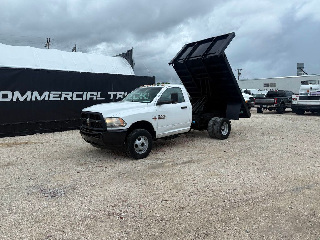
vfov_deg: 56.8
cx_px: 160
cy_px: 120
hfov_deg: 71.6
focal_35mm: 24
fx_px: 222
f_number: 1.78
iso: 80
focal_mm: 6.76
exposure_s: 1/1493
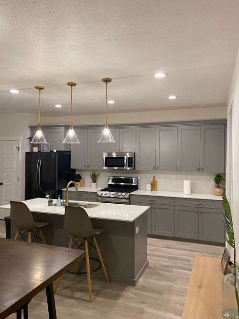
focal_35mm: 26
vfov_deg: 67.3
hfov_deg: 53.0
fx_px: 239
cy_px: 160
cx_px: 120
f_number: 1.8
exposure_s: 1/60
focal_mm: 4.25
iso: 125
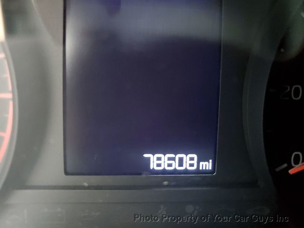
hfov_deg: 67.3
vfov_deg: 53.1
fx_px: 228
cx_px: 152
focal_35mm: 26
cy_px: 114
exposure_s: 1/40
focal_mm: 4.3
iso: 500
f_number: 1.5
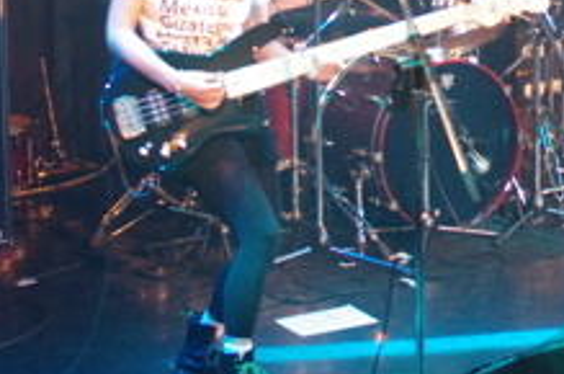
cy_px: -40
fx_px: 1923
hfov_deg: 16.2
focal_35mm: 123
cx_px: 604
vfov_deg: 10.9
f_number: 2.2
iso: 3200
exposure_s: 1/60
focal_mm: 30
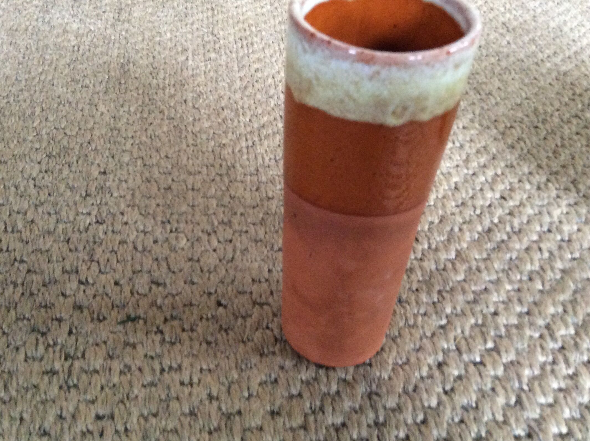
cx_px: 270
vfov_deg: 36.7
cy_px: 202
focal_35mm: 39
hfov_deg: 47.9
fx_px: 664
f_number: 2.4
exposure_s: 1/17
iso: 250
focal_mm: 3.3
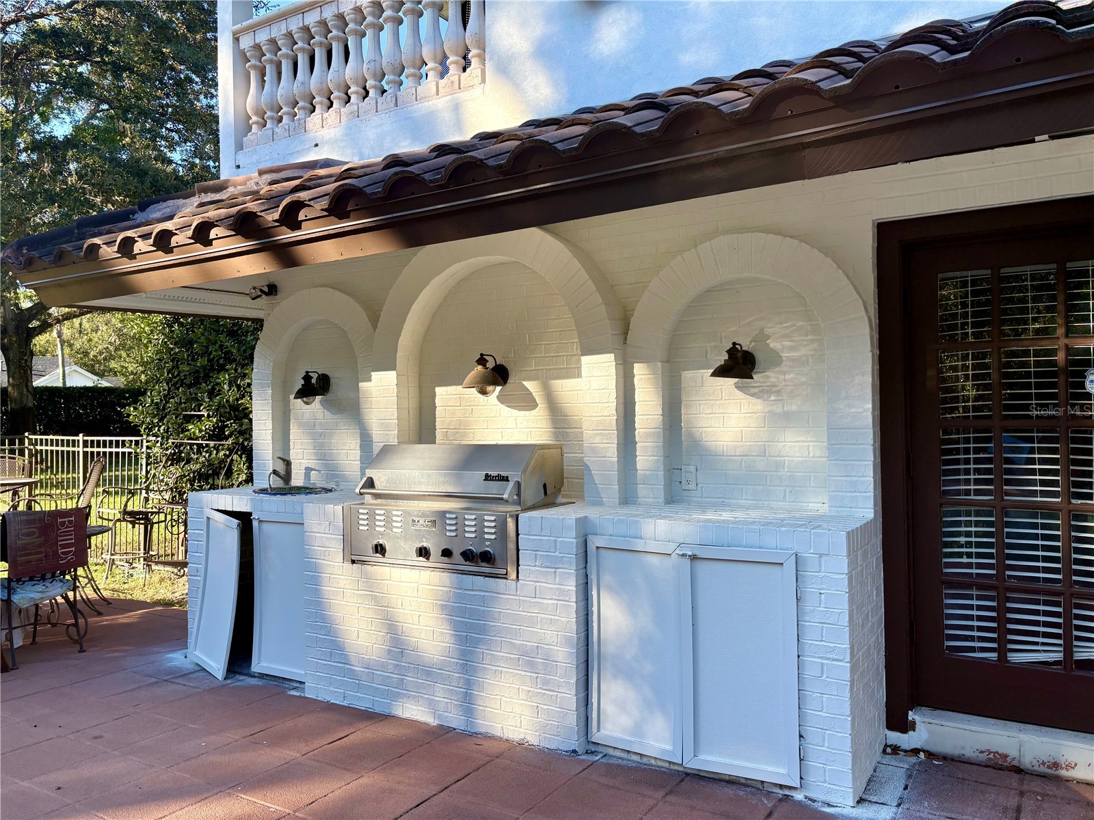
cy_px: 410
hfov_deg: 67.3
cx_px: 547
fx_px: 822
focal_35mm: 26
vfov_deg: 53.1
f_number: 1.6
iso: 50
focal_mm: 5.96
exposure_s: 1/660
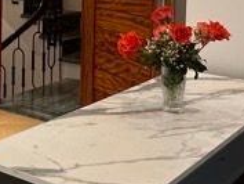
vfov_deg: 17.4
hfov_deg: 22.1
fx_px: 571
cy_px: -35
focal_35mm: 81
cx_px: -57
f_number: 2.2
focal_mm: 2.22
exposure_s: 1/100
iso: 160
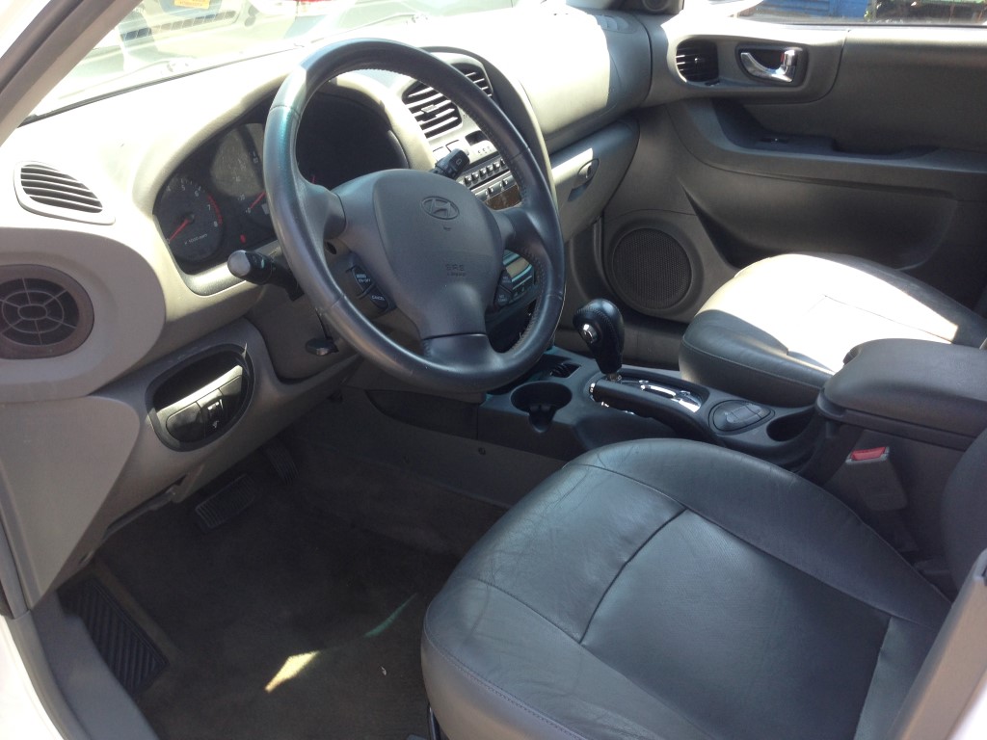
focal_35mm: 33
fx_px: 941
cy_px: 370
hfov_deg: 55.4
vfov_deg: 42.9
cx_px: 494
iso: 50
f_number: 2.4
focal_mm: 4.12
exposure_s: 1/123
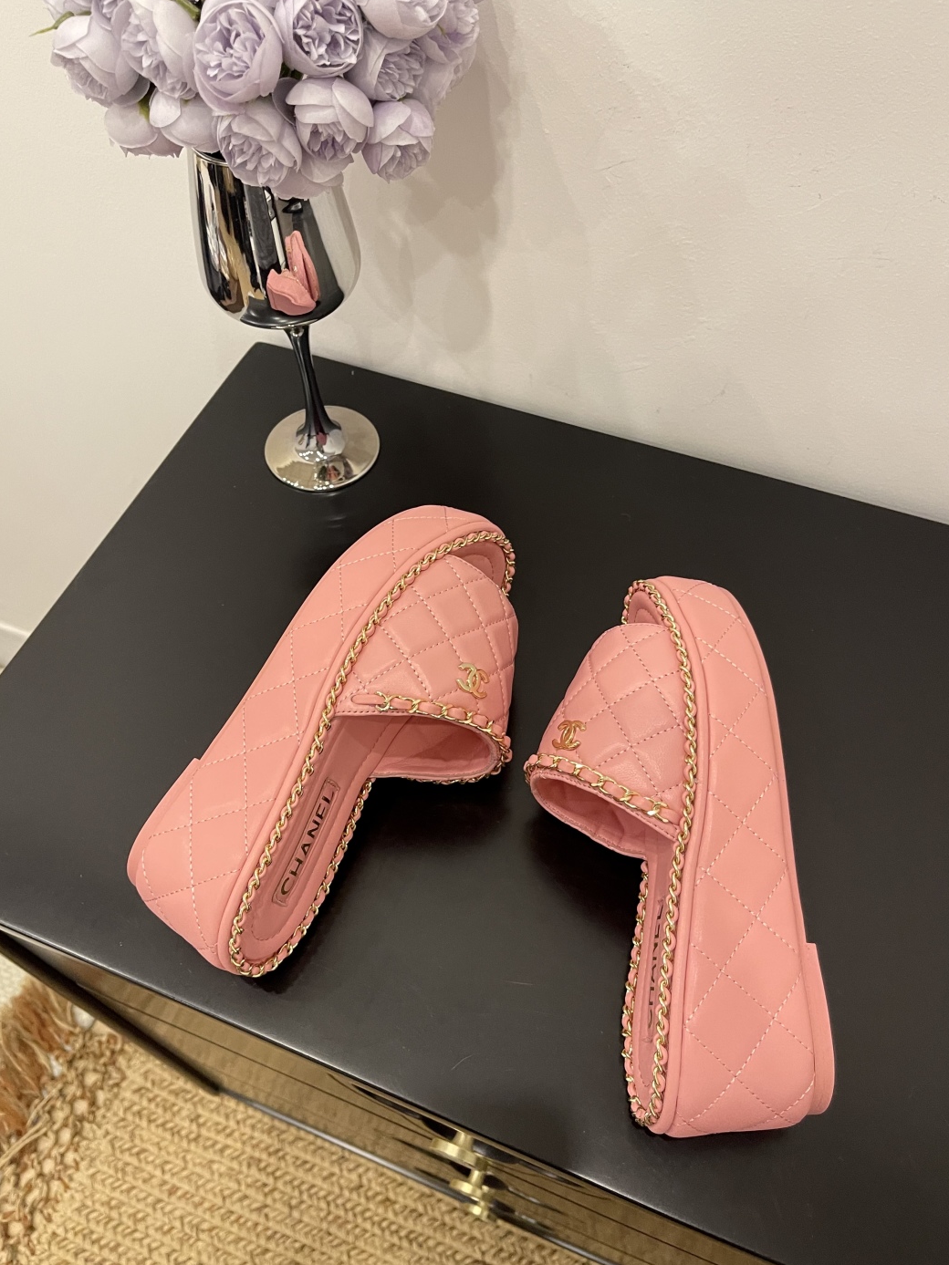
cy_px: 634
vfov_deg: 65.3
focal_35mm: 27
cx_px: 476
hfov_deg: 51.3
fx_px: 987
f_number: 1.6
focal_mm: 5.1
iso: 320
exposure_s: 1/60
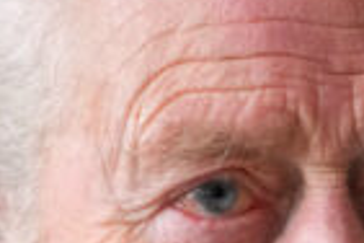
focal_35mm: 1090
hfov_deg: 1.9
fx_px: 11020
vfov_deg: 1.3
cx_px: 225
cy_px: 354
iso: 2500
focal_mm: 200
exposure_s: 1/400
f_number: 2.8
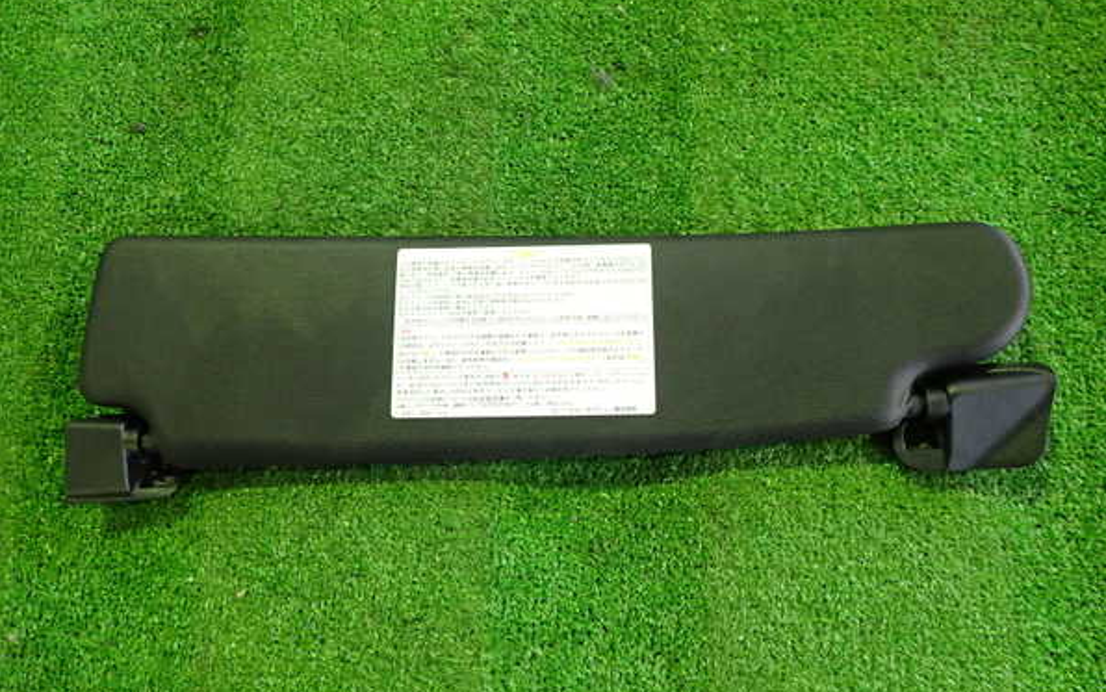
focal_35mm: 32
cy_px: 347
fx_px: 965
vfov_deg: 39.5
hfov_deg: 59.6
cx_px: 553
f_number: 2.3
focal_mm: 5.4
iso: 400
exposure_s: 1/30
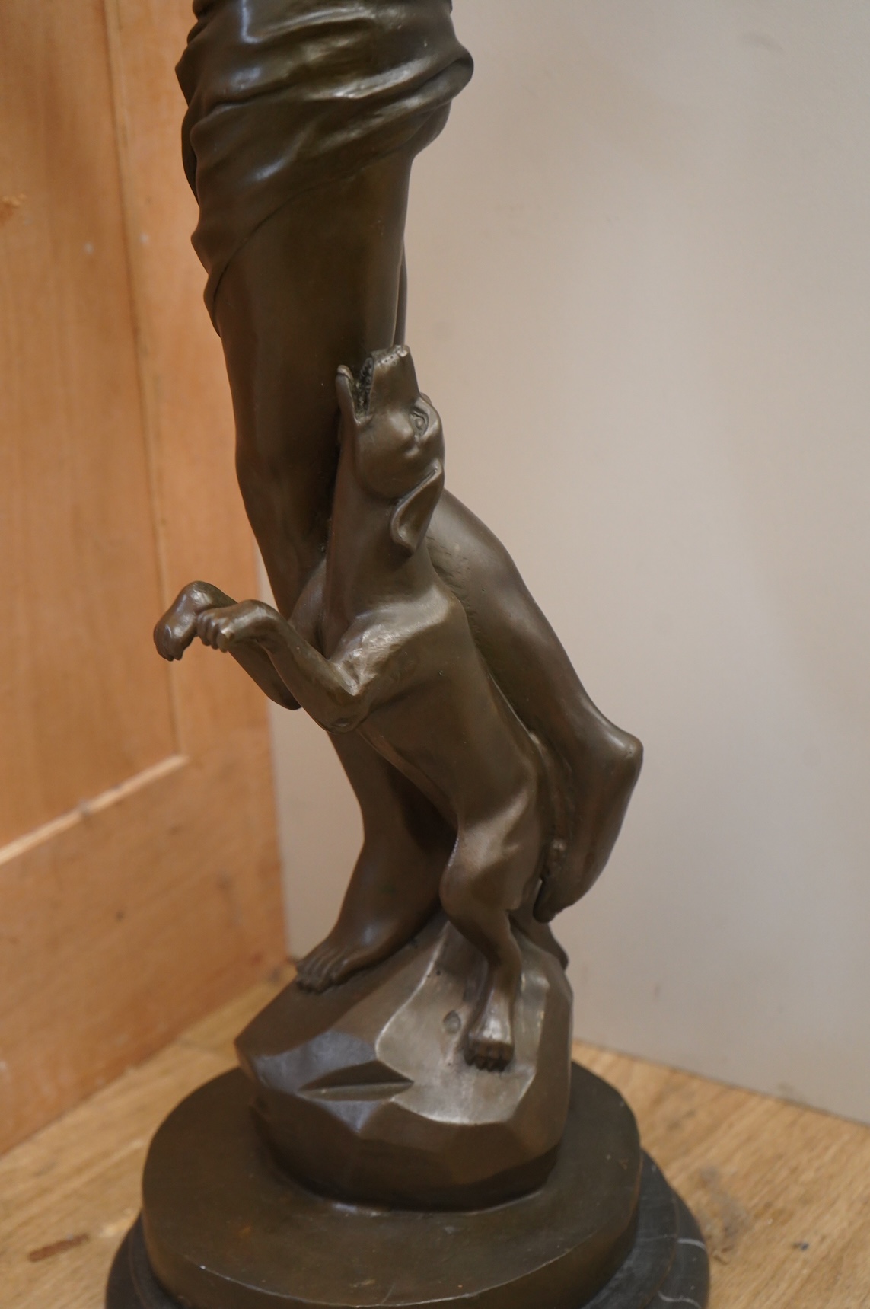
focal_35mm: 59
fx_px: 2142
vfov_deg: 34.0
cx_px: 435
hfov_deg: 23.0
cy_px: 654
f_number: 5
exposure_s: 1/100
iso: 3200
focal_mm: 59
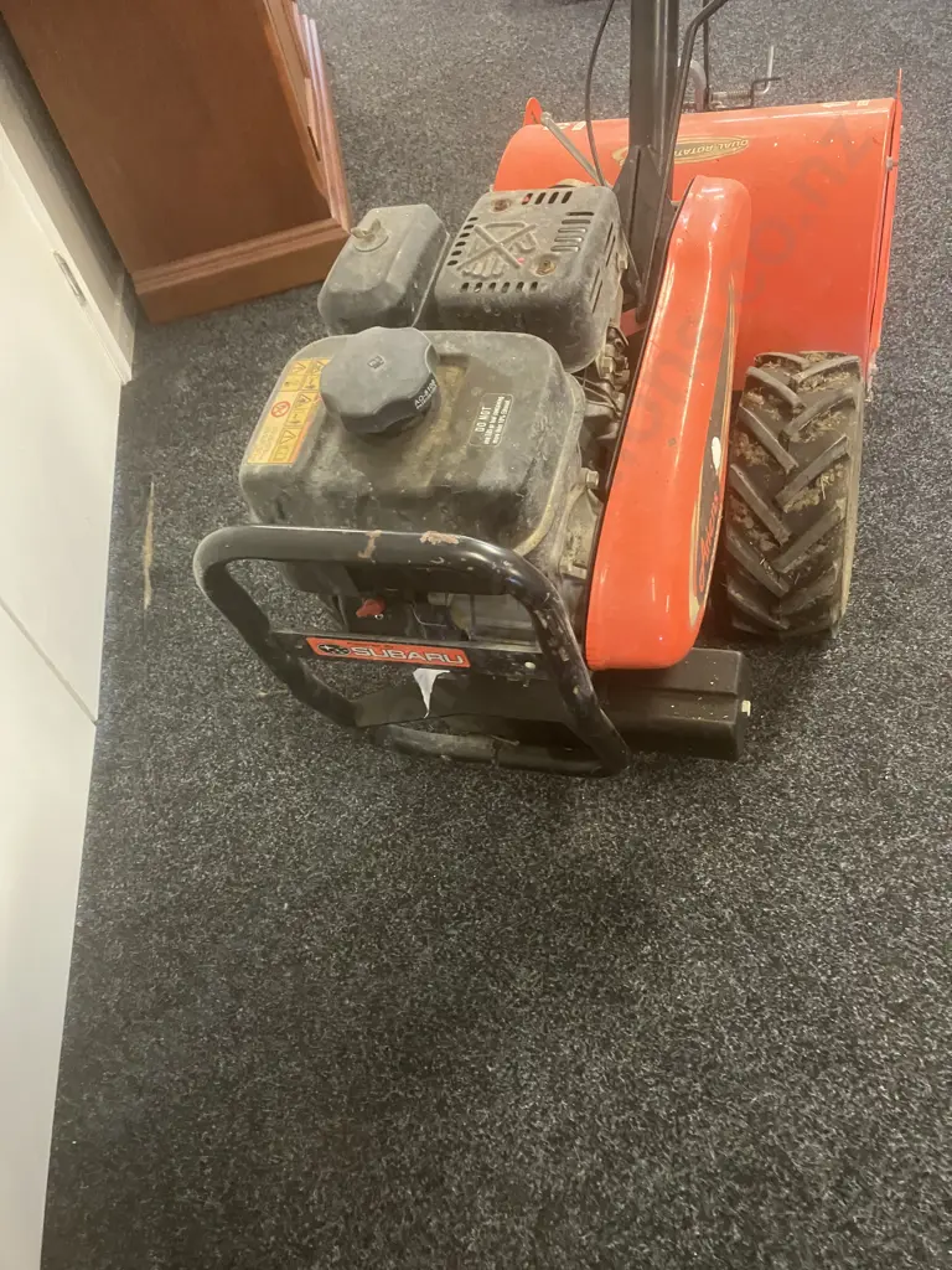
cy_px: 635
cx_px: 476
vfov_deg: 63.4
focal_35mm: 28
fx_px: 1027
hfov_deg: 49.7
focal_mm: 3.99
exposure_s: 1/33
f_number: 1.8
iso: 400
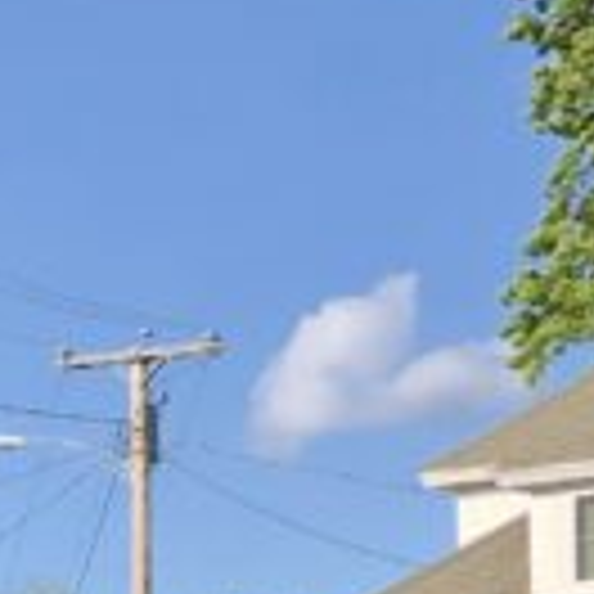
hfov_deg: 8.7
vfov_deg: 8.7
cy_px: 1156
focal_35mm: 192
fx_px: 3727
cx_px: -477
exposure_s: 1/787
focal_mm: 3.99
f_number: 1.8
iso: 20
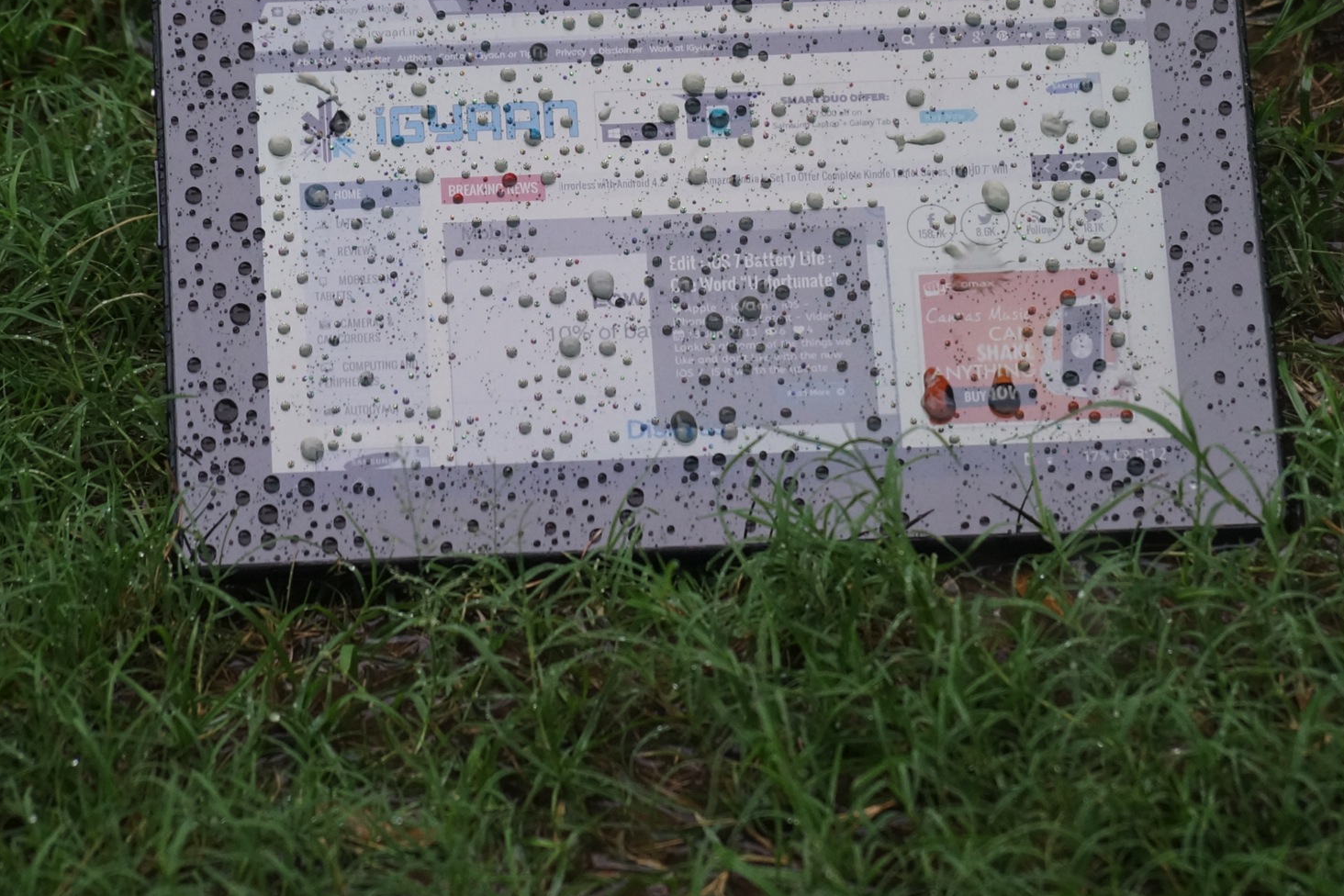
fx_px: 10303
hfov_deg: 7.5
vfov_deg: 5.0
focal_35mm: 276
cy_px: 291
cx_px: 770
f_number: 5.6
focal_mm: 135
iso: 1600
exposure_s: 1/250
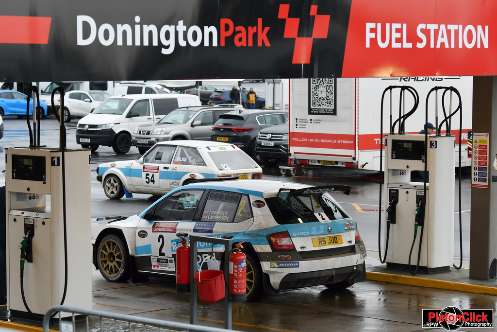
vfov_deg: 13.0
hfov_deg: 19.5
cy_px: 166
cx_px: 248
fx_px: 1450
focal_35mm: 105
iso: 400
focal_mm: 70
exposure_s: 1/320
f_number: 4
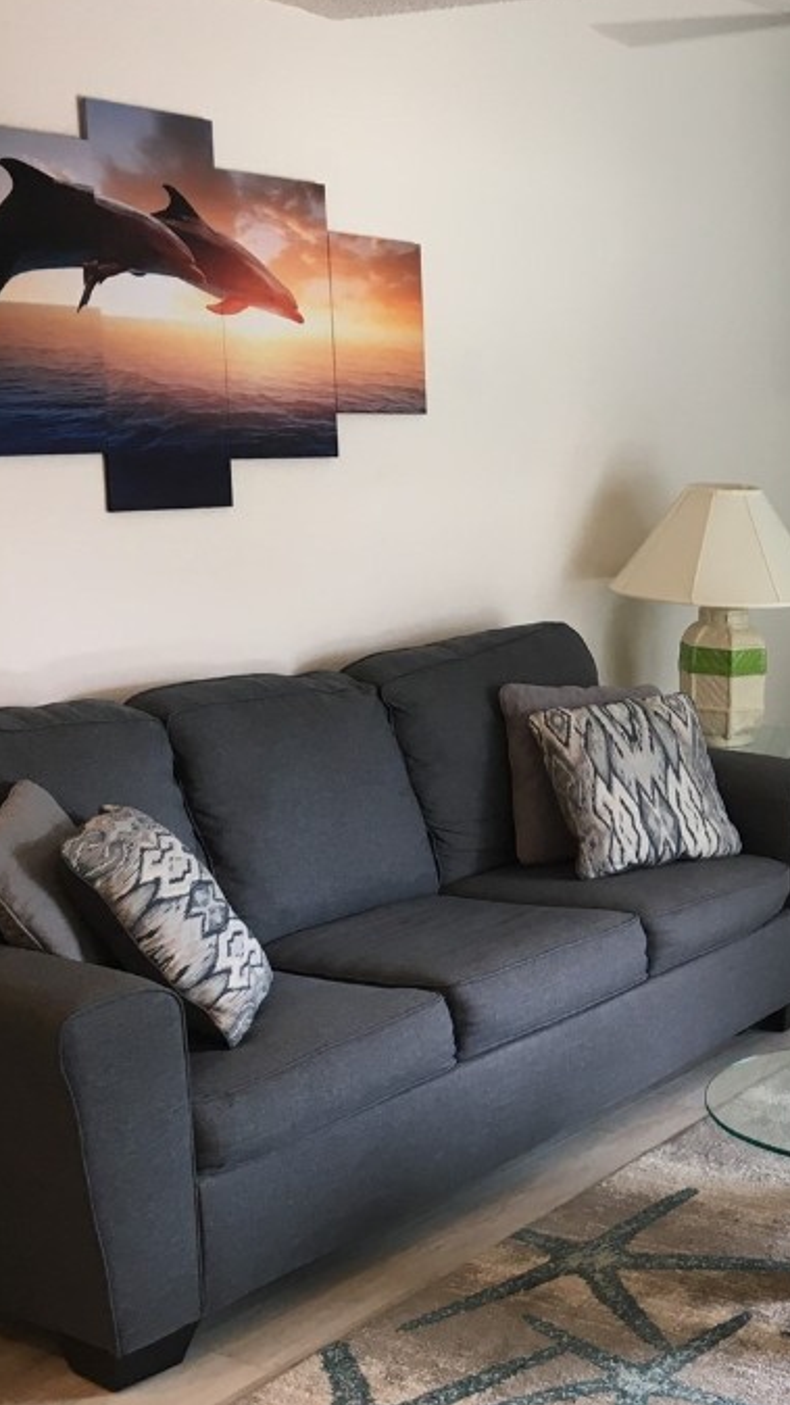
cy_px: 738
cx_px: 915
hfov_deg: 23.1
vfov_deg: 42.9
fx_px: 1788
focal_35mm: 48
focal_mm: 4.15
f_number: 2.2
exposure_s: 1/30
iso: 50
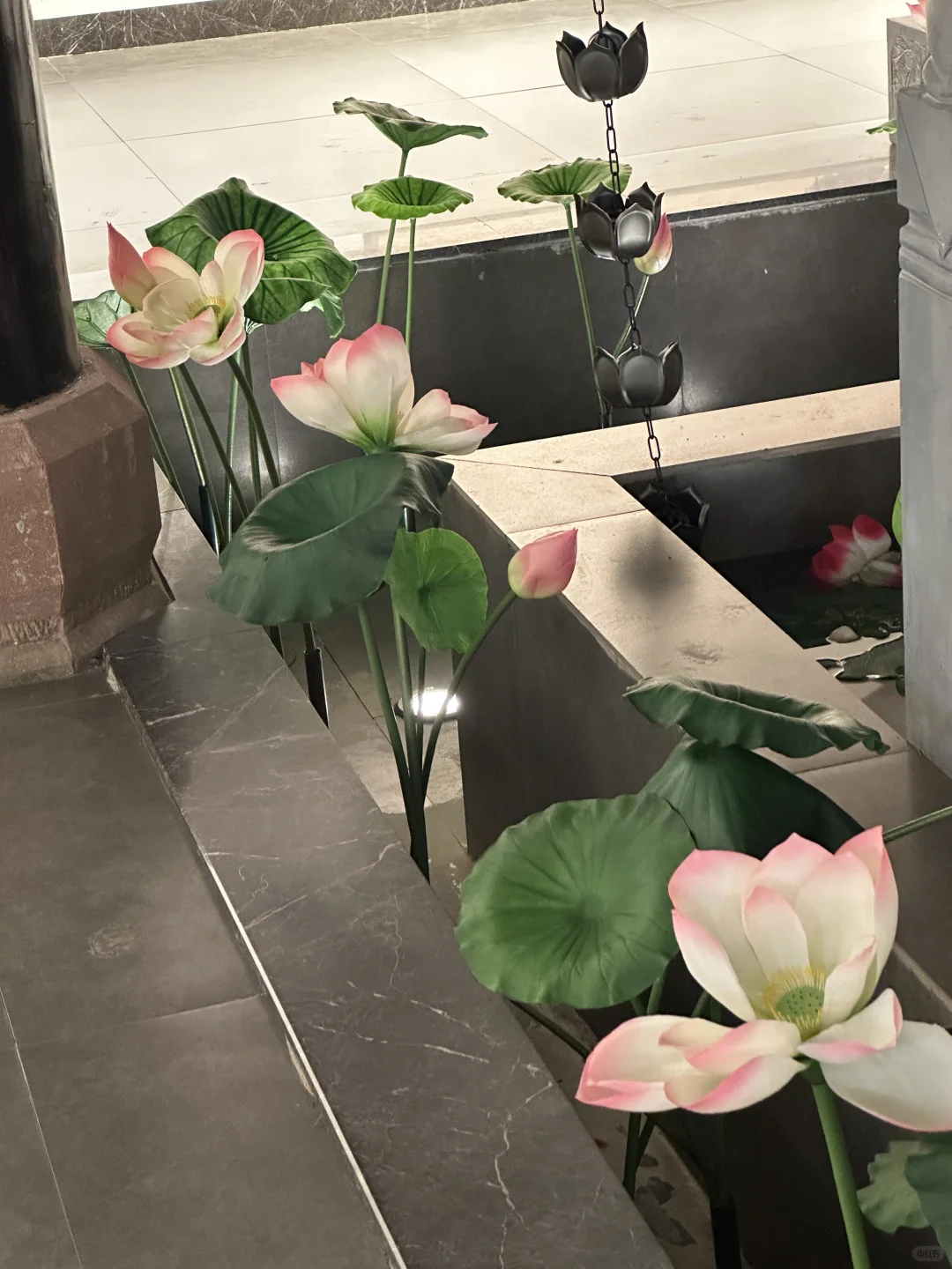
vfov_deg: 25.3
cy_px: 634
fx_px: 2824
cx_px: 476
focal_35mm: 77
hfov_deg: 19.1
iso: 640
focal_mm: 9
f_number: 2.8
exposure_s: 1/34
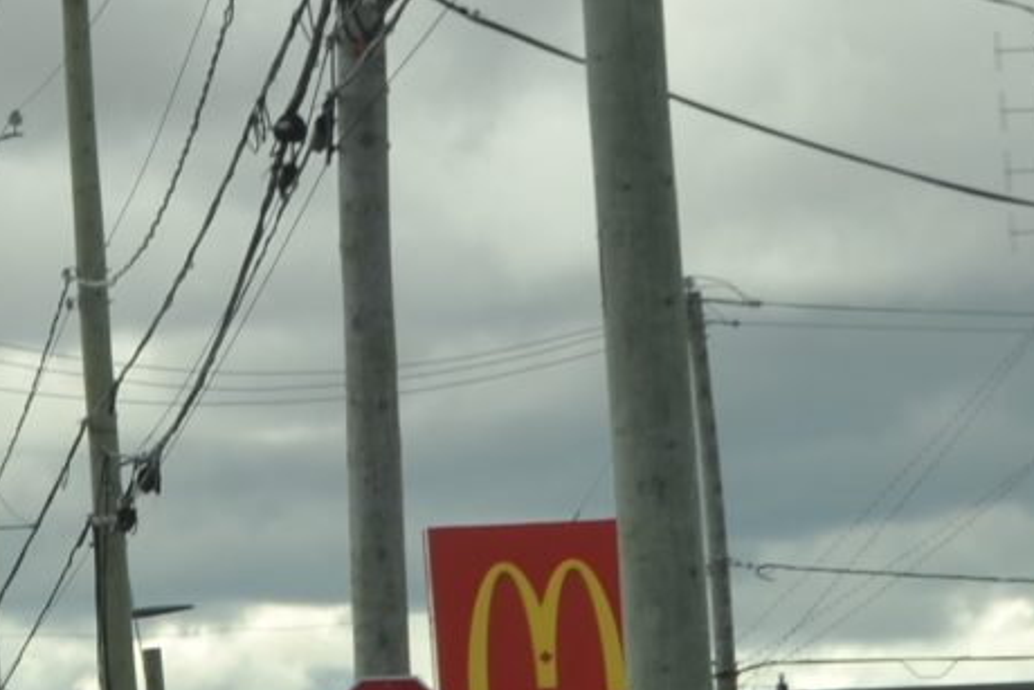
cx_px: 22
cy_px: 655
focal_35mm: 147
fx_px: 4223
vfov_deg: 9.3
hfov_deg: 13.8
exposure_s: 1/250
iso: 100
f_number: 8
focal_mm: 44
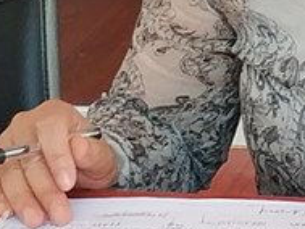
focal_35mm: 172
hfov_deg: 11.2
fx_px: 1516
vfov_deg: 8.4
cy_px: -169
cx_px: 412
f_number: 2
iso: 134
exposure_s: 1/50
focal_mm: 4.5
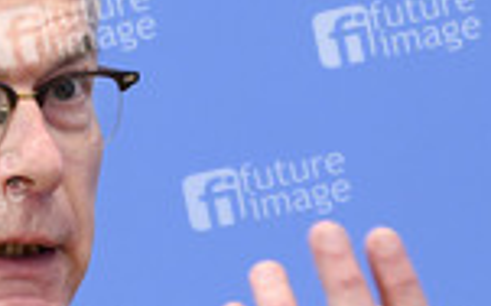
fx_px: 5093
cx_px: -15
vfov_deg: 3.4
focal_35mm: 381
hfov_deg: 5.5
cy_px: 273
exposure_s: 1/640
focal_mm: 125
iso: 4000
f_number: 5.6
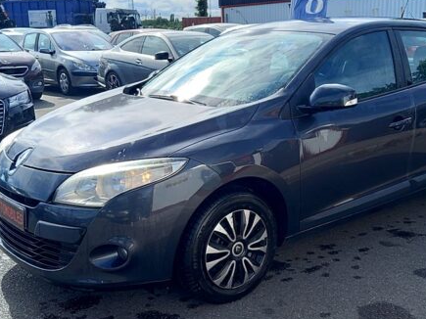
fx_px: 566
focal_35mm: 46
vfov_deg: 31.5
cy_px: 171
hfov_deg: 41.2
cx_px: 220
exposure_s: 1/321
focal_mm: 4.6
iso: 25
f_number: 2
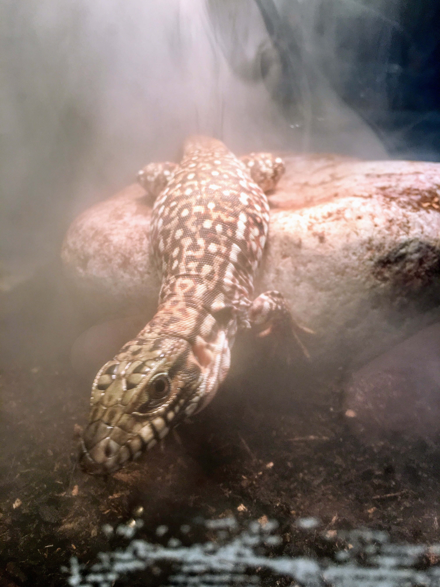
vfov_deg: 61.7
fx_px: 491
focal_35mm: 29
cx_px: 220
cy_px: 294
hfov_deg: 48.2
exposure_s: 1/60
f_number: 2.2
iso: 32
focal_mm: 4.15
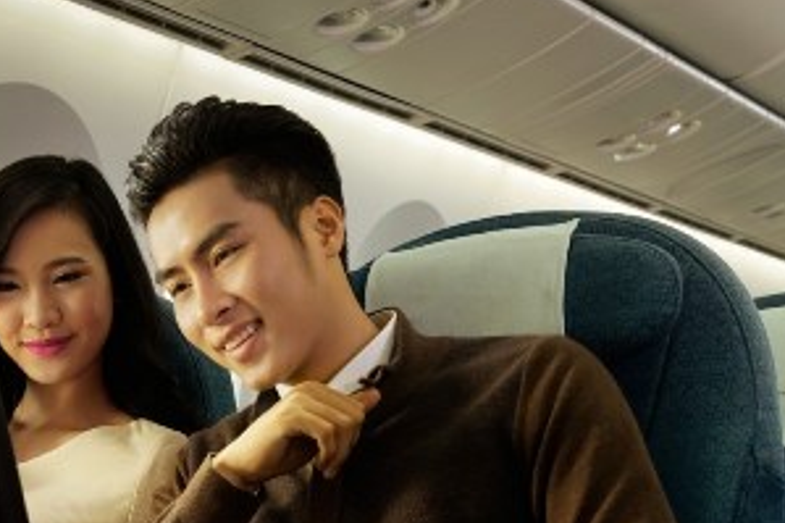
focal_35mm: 75
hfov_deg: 26.4
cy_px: 506
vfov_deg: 17.8
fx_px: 1634
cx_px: 134
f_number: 4
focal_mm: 35
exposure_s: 1/60
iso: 800
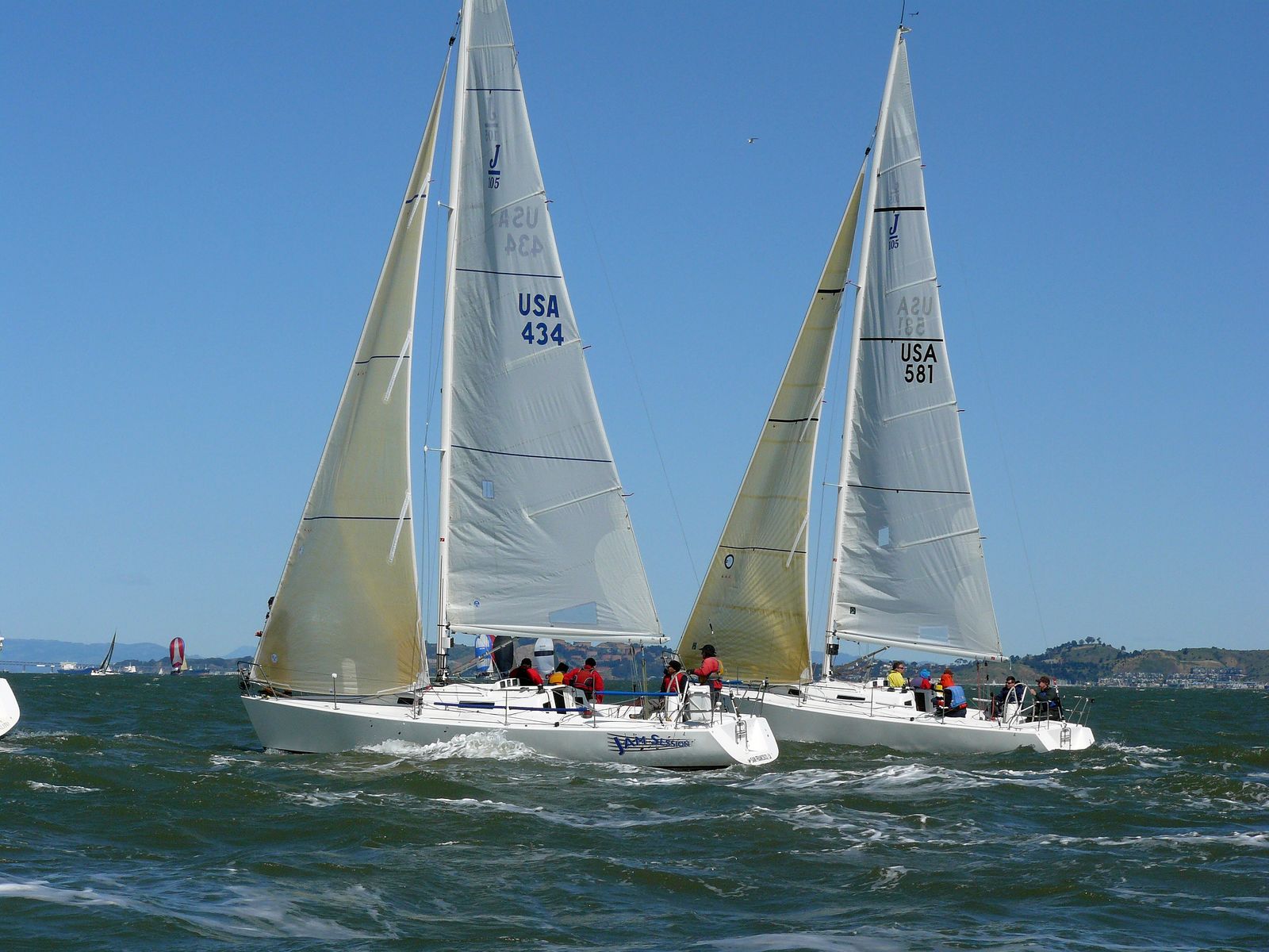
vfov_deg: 15.2
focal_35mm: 97
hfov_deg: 20.2
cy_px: 476
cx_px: 634
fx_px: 3556
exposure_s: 1/1000
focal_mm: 16.2
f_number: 5.6
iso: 100
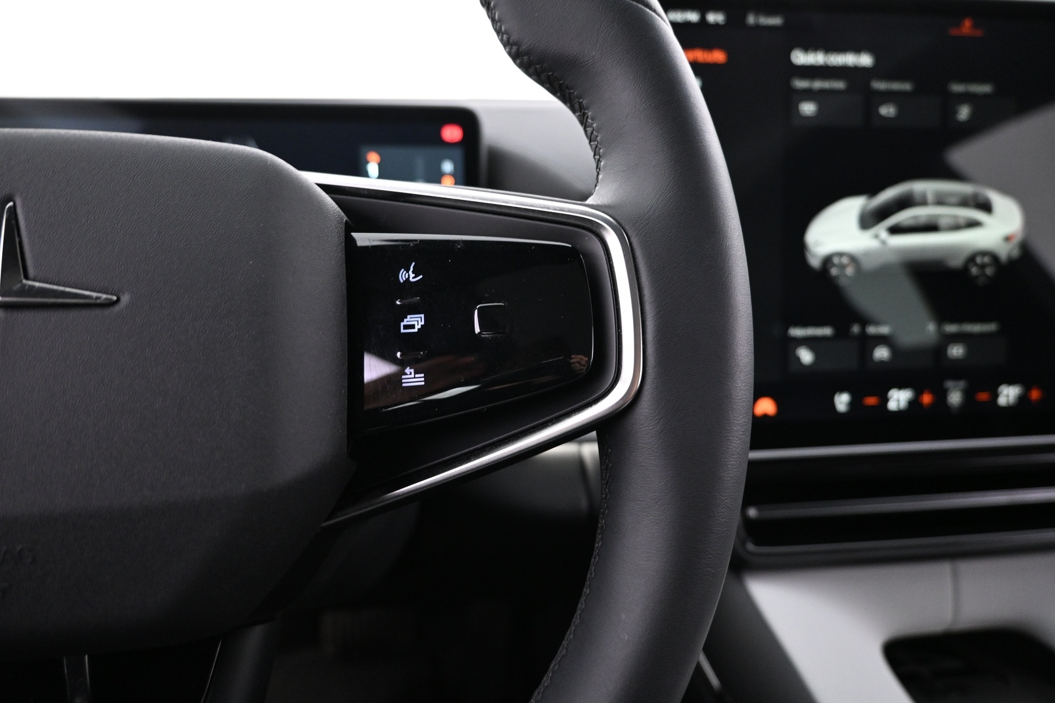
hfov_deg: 73.7
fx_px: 703
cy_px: 352
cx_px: 528
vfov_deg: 53.1
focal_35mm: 24
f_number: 3.5
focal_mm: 16
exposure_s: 1/15
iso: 1600
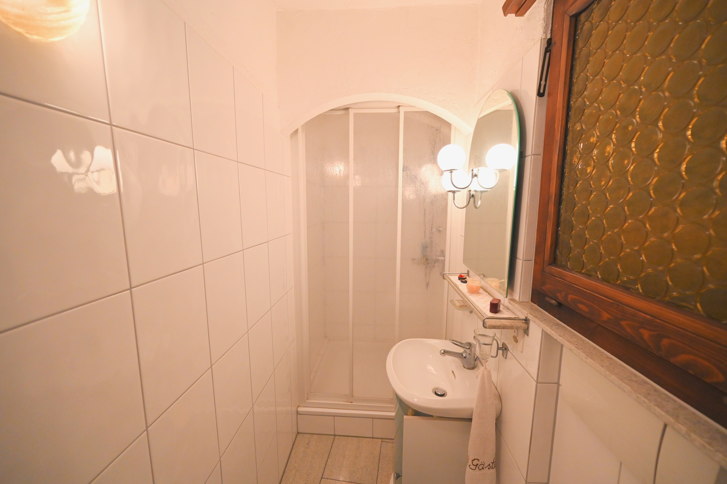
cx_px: 364
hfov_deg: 104.3
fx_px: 283
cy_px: 242
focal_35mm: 14
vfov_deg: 81.1
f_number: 4
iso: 2200
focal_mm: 14
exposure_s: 1/125
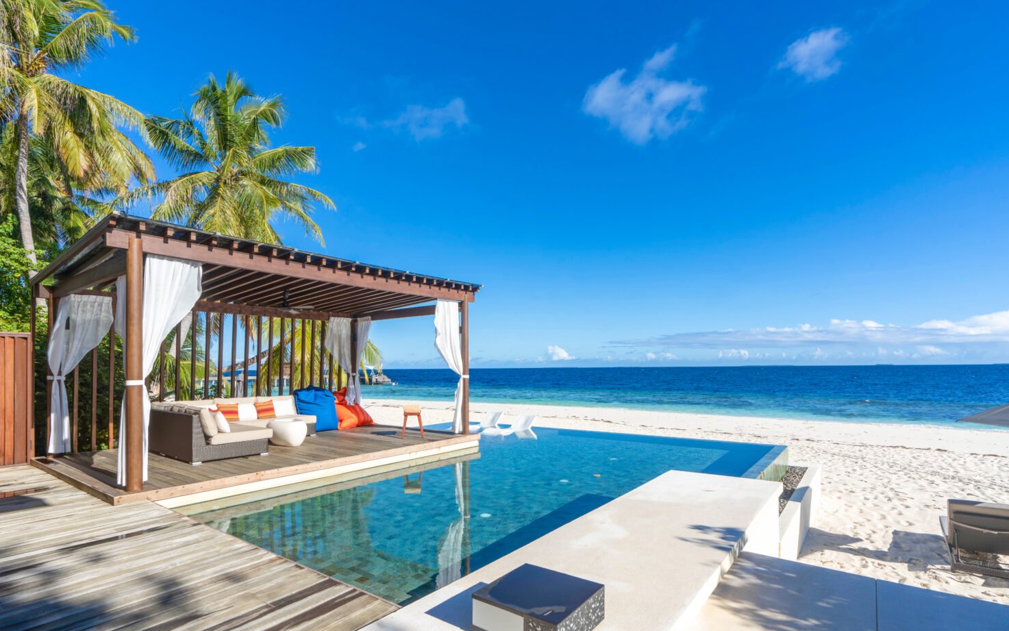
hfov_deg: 94.4
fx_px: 468
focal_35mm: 17
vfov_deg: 68.0
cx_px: 498
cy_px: 329
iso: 100
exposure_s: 1/500
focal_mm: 16
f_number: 11
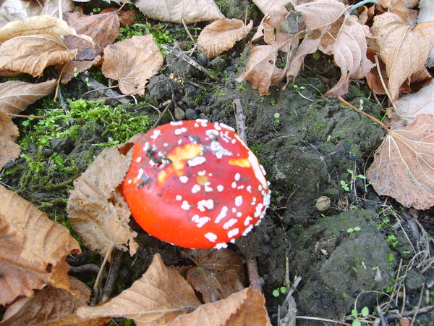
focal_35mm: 35
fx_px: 439
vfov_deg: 40.7
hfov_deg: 52.6
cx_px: 217
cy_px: 163
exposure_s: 1/45
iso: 50
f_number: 2.8
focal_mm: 5.8
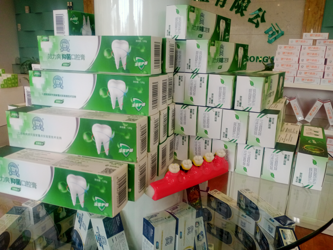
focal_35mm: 28
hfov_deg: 63.4
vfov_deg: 49.7
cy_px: 125
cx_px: 166
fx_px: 269
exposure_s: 1/33.3
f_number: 1.8
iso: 204
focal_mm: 4.05
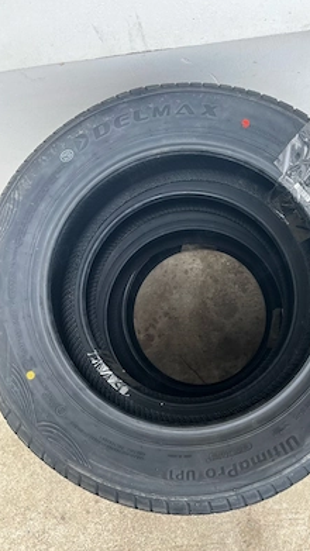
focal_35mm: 29
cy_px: 275
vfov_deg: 66.1
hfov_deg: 39.8
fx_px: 424
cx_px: 199
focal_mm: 5.1
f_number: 1.6
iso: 100
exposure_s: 1/121
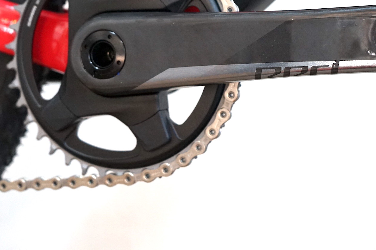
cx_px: 185
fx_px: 877
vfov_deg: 16.1
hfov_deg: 24.2
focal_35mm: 84
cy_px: 56
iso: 2500
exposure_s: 1/160
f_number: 4.5
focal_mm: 47
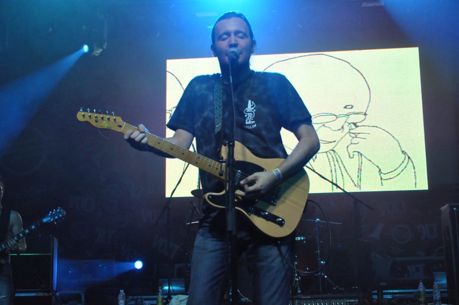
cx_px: 230
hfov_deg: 35.1
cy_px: 152
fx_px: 726
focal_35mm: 57
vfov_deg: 23.7
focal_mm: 38
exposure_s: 1/800
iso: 2500
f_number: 4.5
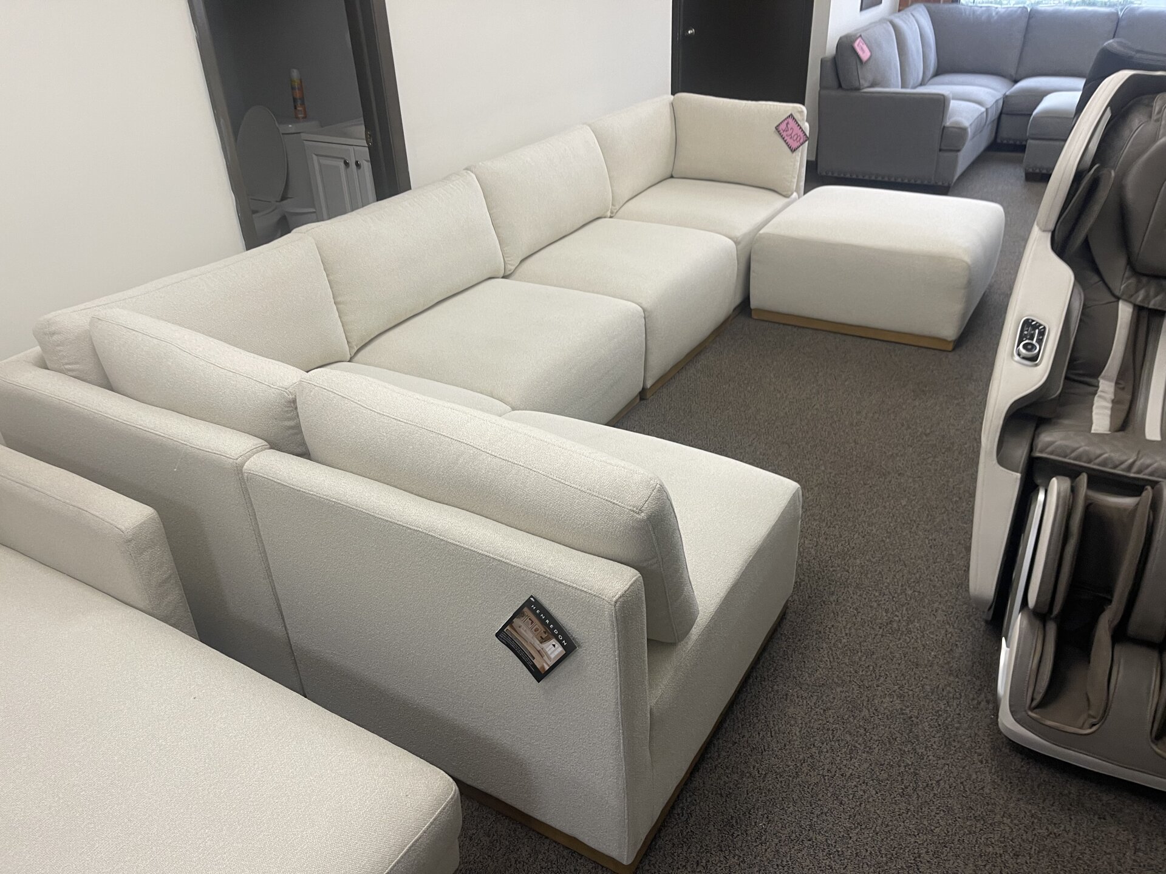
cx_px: 583
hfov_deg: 69.4
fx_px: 842
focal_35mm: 25
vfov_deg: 54.9
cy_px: 437
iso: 100
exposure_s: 1/62
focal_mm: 5.1
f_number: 1.6
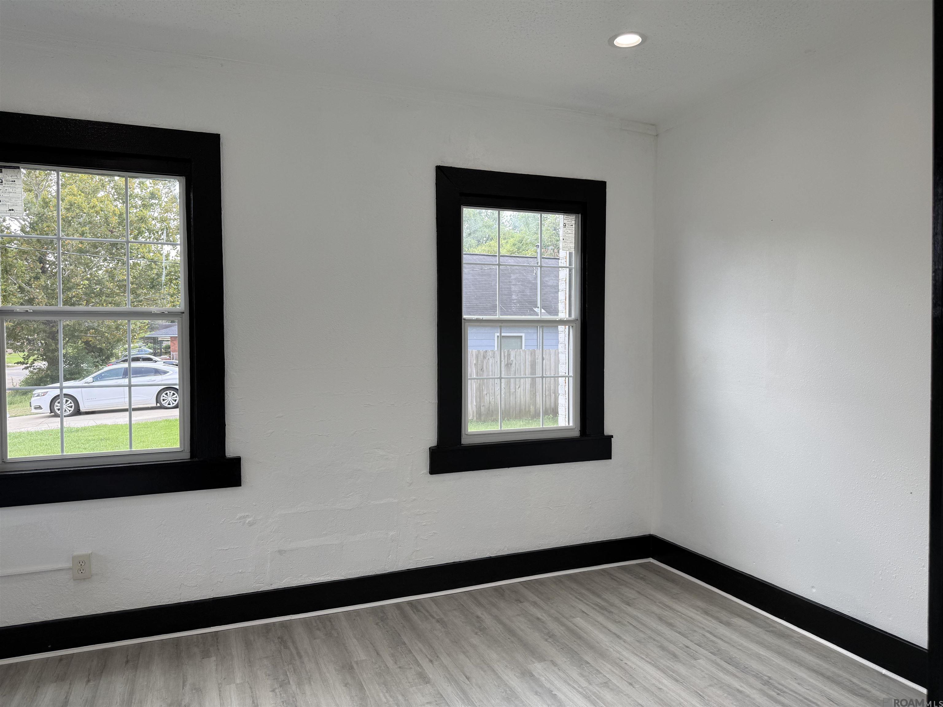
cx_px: 472
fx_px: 654
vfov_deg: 56.8
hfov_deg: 71.6
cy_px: 354
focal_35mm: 24
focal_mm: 6.76
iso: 80
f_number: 1.78
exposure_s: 1/230
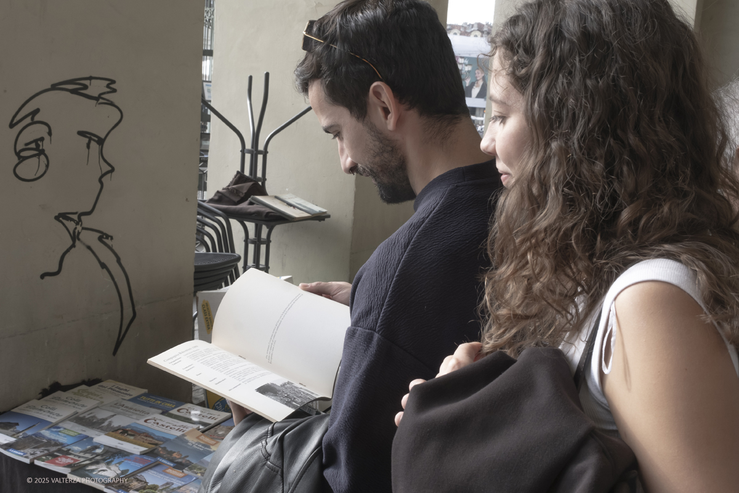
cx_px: 370
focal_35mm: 37
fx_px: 759
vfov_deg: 35.9
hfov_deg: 51.9
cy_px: 246
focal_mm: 24.7
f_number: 11
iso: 640
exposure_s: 1/125
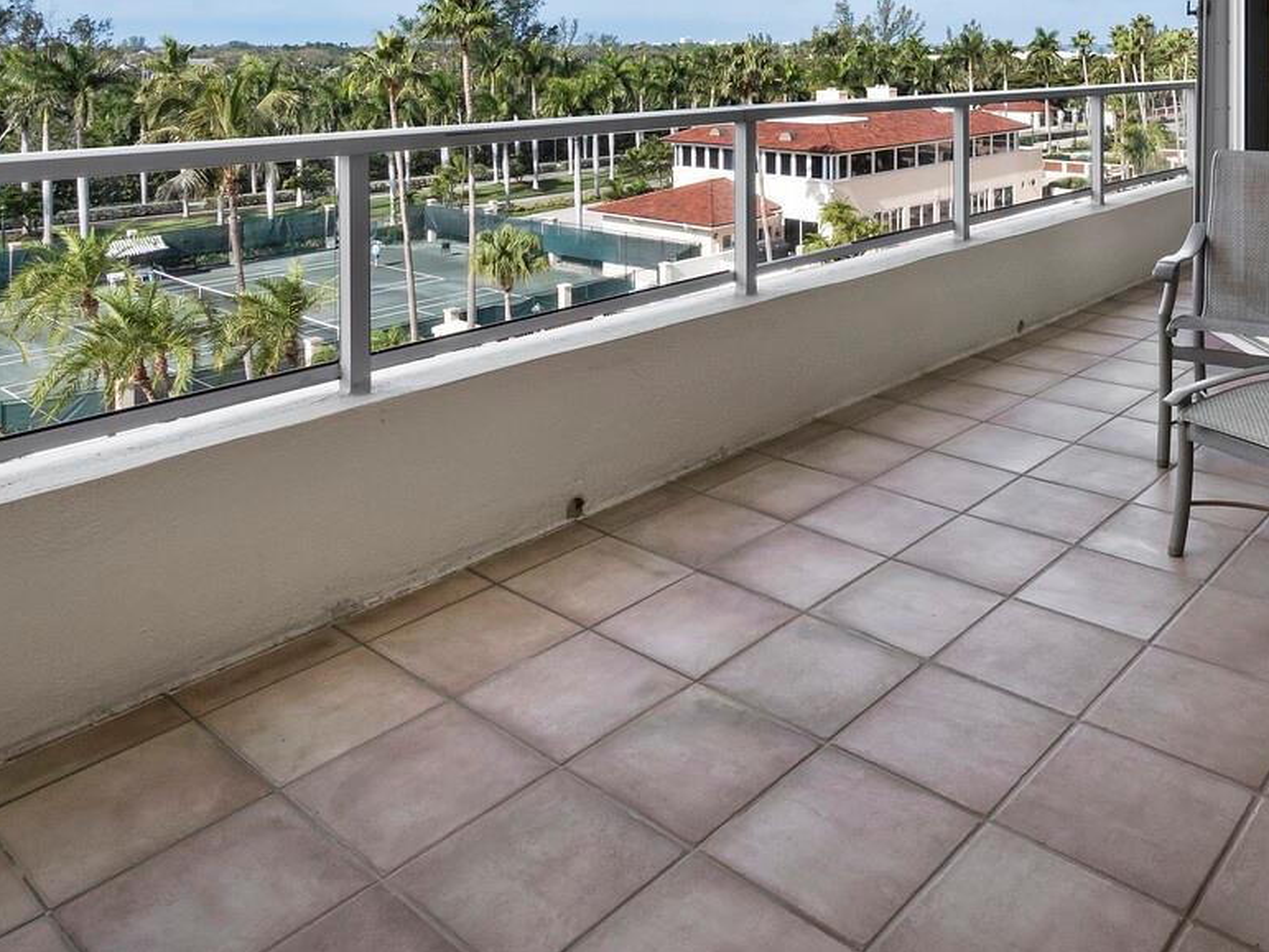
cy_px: 25
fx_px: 1064
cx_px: 836
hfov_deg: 60.3
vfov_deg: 42.4
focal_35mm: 29
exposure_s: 1/50
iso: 400
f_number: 11
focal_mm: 7
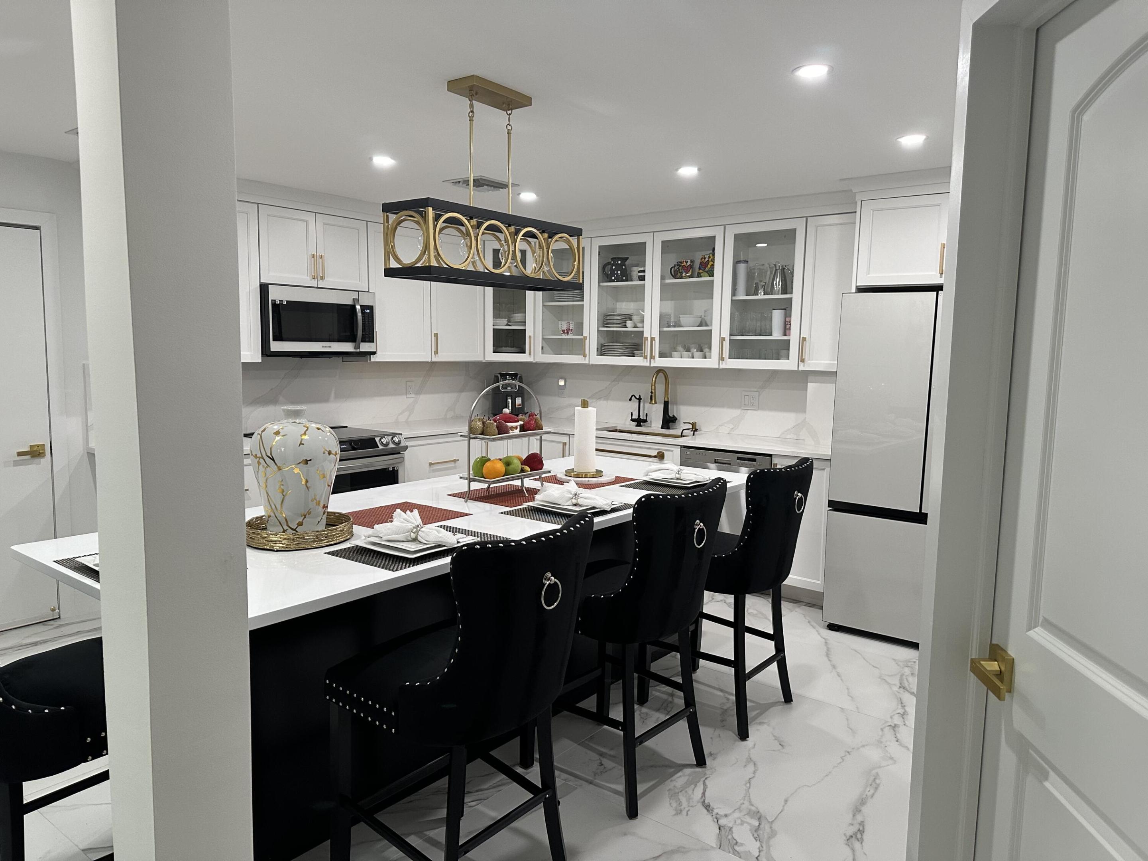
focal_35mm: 24
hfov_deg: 71.6
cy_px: 430
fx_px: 796
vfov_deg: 56.8
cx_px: 574
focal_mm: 6.86
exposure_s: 1/120
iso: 200
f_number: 1.78
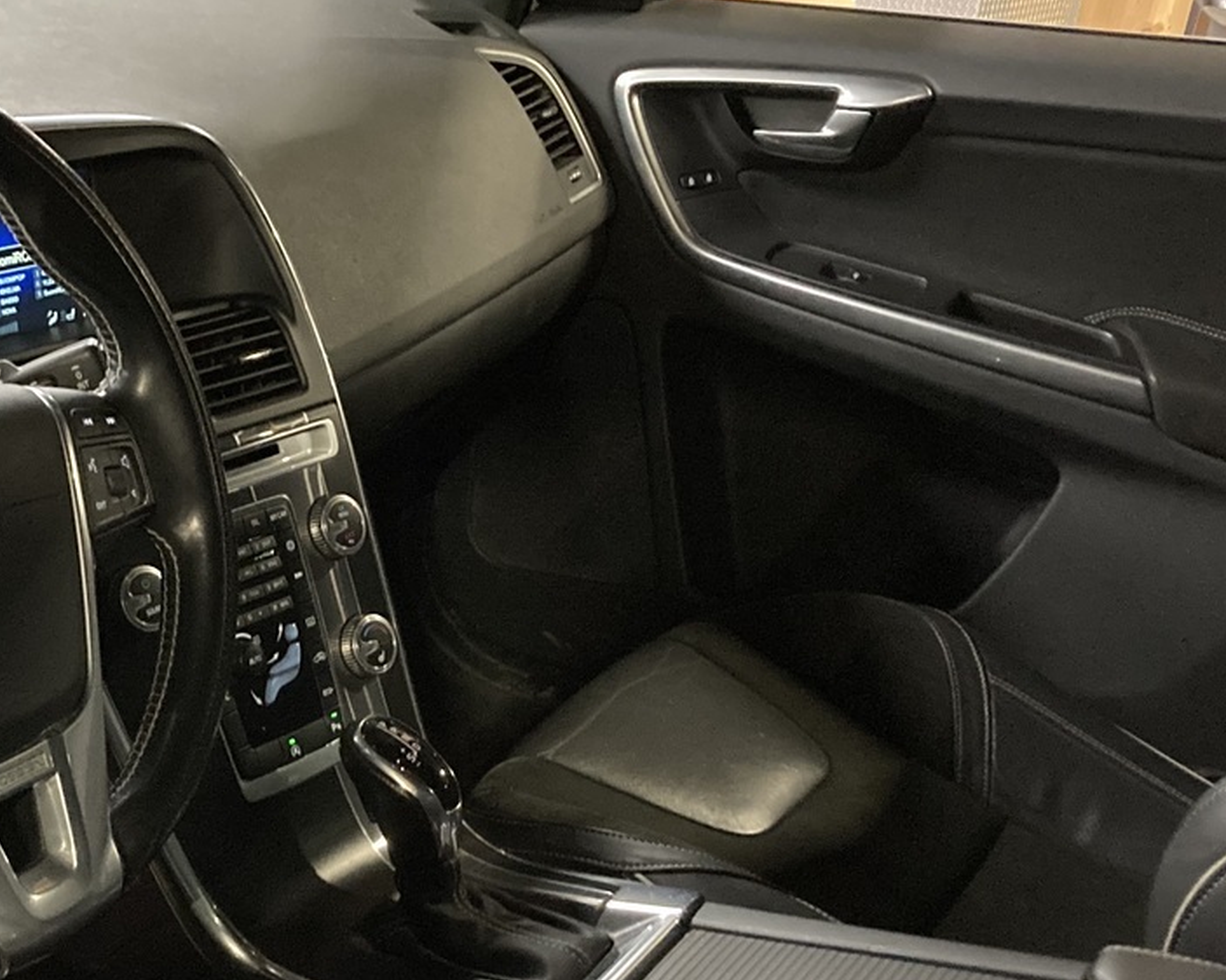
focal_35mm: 56
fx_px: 2031
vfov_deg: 26.9
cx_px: 279
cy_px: 673
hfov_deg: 32.8
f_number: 1.8
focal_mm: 3.99
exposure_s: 1/22
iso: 640
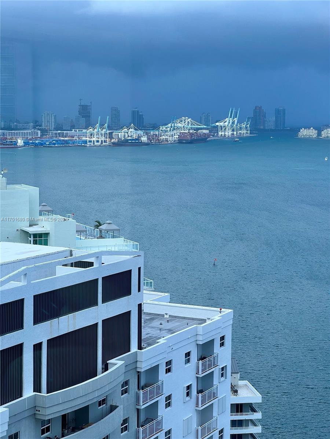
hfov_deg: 19.1
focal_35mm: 77
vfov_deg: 25.3
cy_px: 220
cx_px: 165
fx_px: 979
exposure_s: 1/167
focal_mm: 9
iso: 32
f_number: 2.8
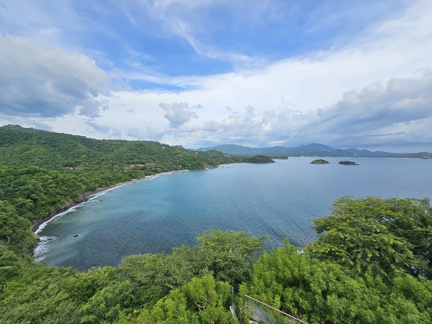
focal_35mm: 13
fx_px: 162
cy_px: 162
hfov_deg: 106.2
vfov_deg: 89.9
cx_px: 216
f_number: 2.2
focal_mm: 2.2
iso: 50
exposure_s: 1/3300
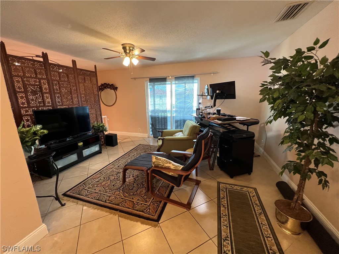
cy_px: 127
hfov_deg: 106.2
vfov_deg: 89.9
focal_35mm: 13
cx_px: 170
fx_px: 127
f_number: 1.8
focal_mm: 1.57
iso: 320
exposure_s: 1/60
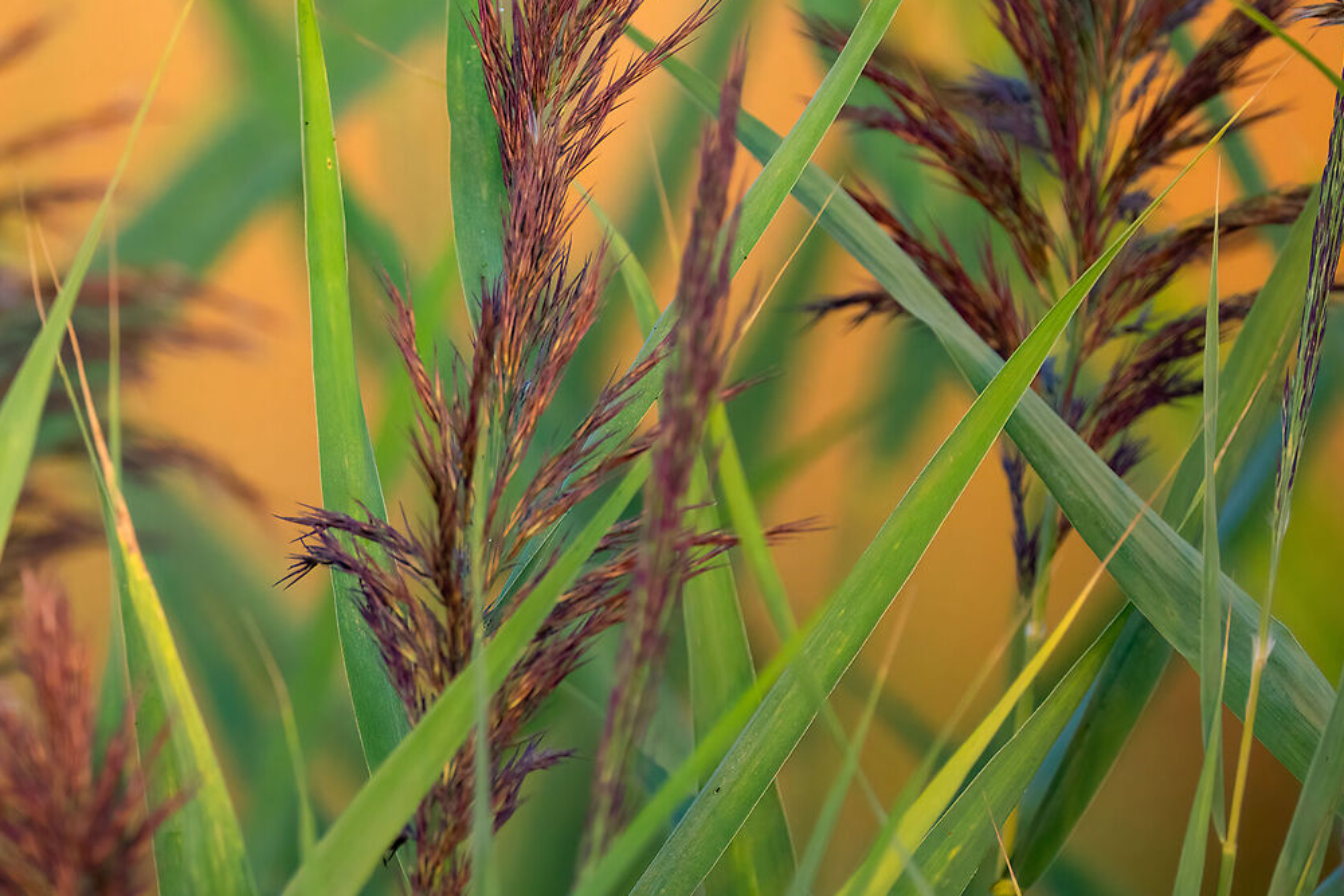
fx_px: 53150
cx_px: 102
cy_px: 55
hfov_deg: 1.4
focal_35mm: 1424
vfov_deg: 1.0
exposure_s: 1/400
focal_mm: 594
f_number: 6.3
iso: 1000
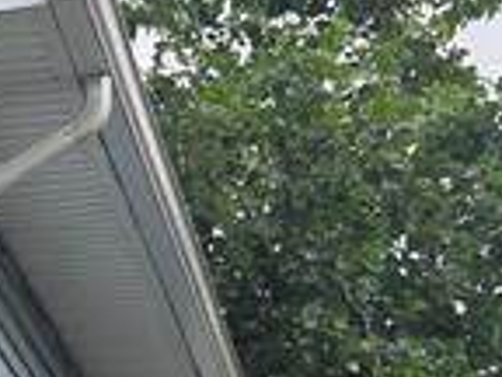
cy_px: 614
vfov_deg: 8.8
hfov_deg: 8.8
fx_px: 2378
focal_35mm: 164
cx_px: -1196
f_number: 1.7
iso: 80
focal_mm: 6.3
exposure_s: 1/2128
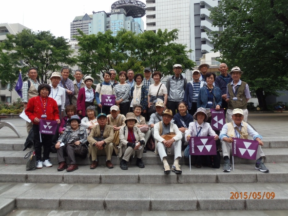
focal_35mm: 26
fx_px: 216
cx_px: 138
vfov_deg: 53.0
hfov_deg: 67.3
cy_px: 103
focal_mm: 4.3
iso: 64
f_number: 2.9
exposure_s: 1/500
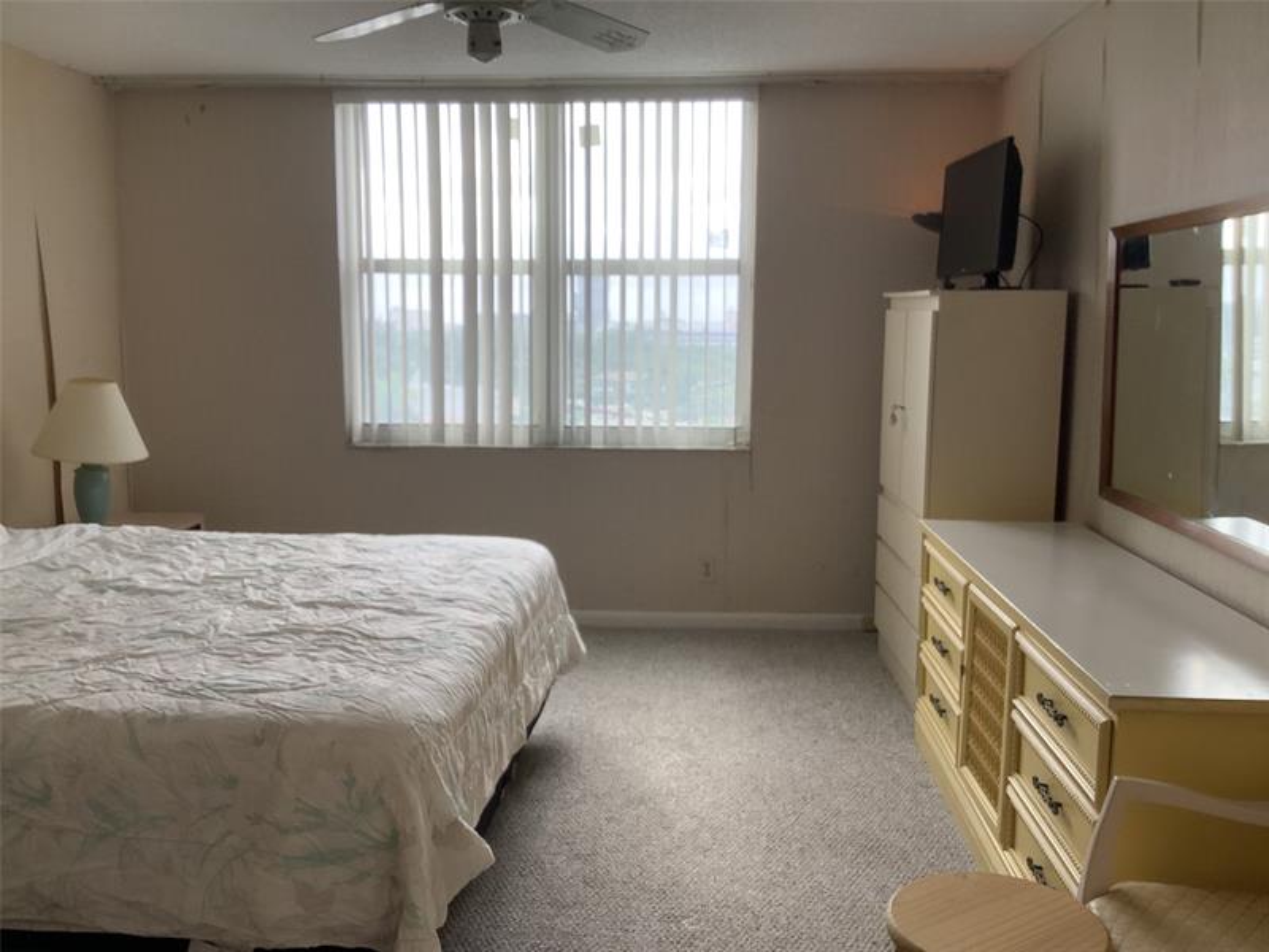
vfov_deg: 45.4
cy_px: 476
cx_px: 634
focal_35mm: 31
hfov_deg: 58.4
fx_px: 1136
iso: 50
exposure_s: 1/120
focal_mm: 3.3
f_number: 2.4
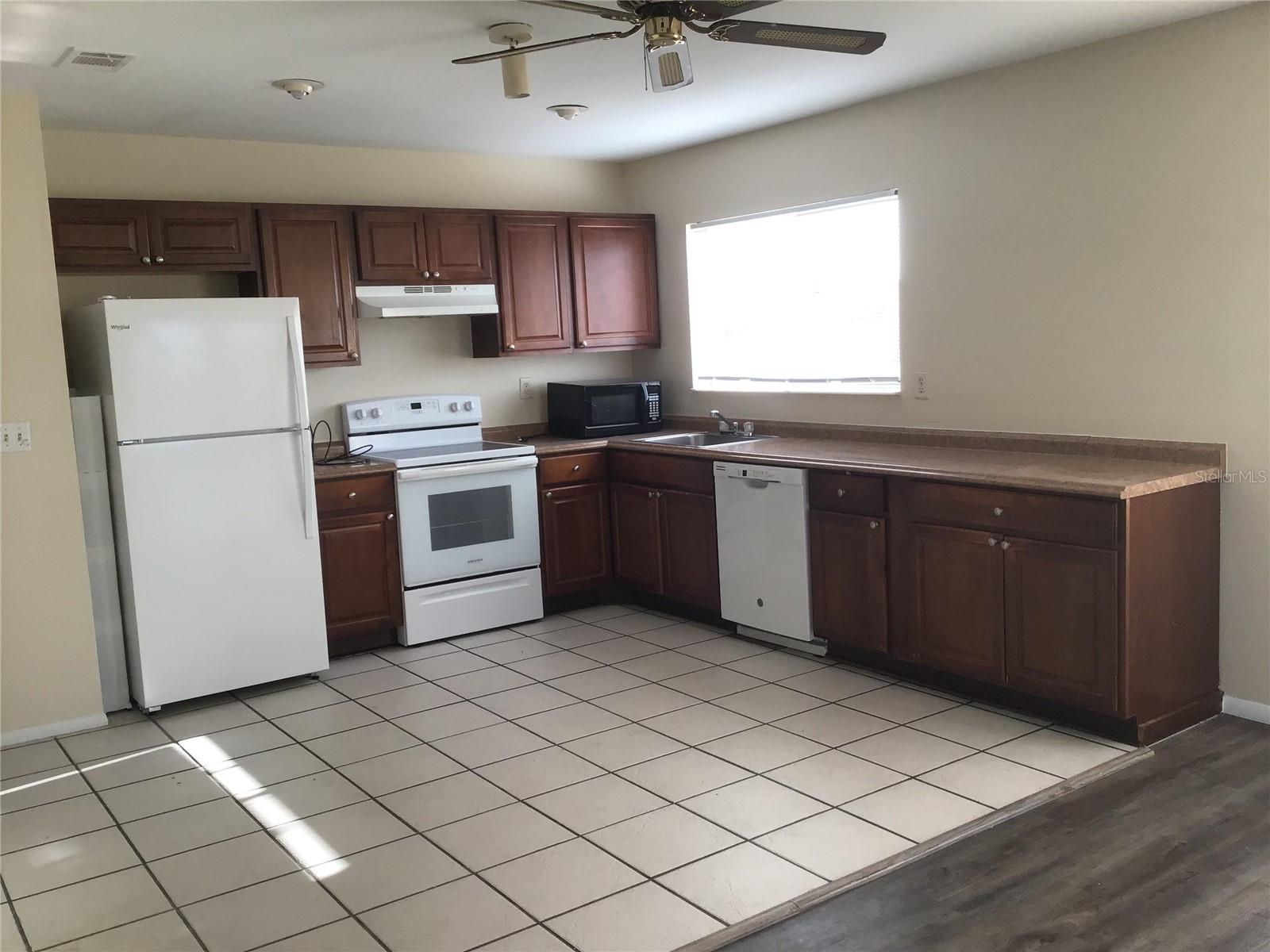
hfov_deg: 58.4
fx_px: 1137
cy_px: 476
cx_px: 635
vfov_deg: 45.4
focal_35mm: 31
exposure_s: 1/120
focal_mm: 3.3
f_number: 2.4
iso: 40
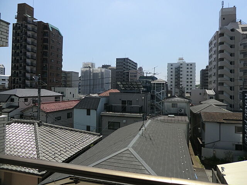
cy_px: 92
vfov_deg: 56.8
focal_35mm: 24
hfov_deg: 71.6
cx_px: 124
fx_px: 171
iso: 80
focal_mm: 4.3
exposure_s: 1/320
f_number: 7.5
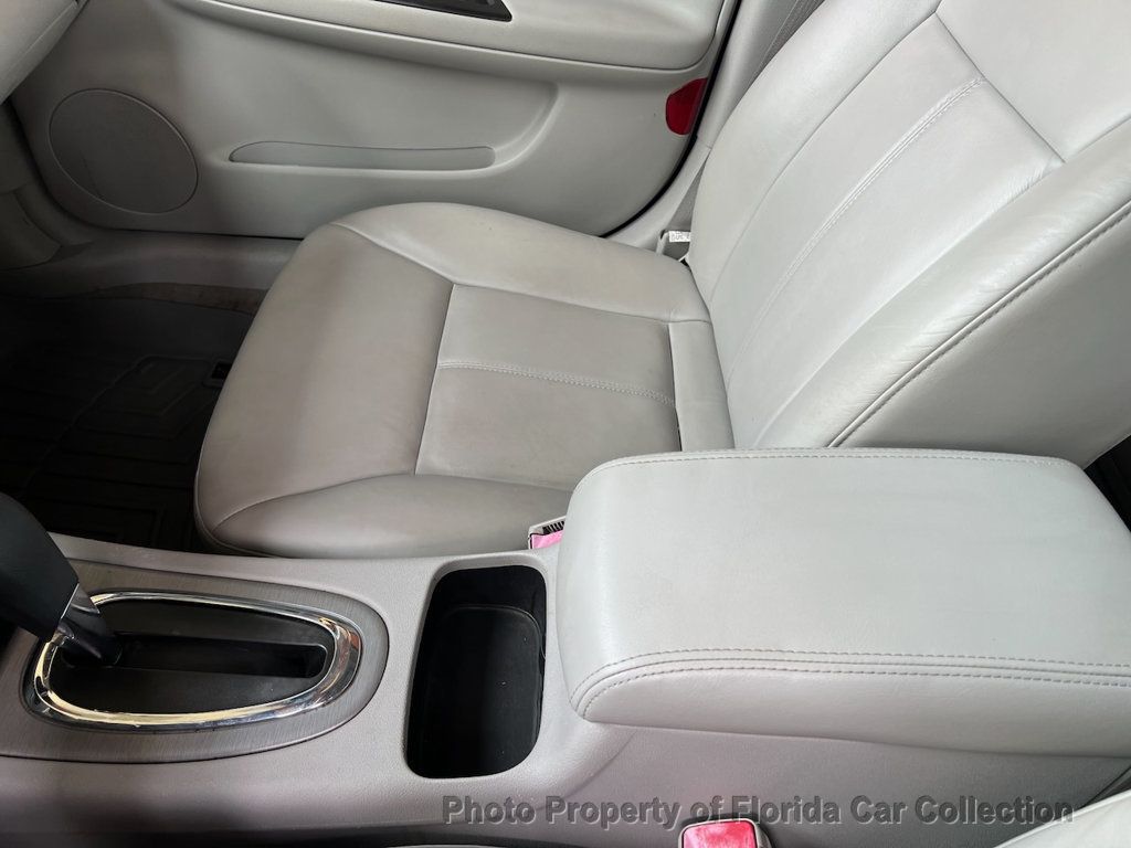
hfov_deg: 67.3
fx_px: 849
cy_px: 424
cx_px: 566
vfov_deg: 53.1
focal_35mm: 26
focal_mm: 5.7
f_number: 1.5
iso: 32
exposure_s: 1/129
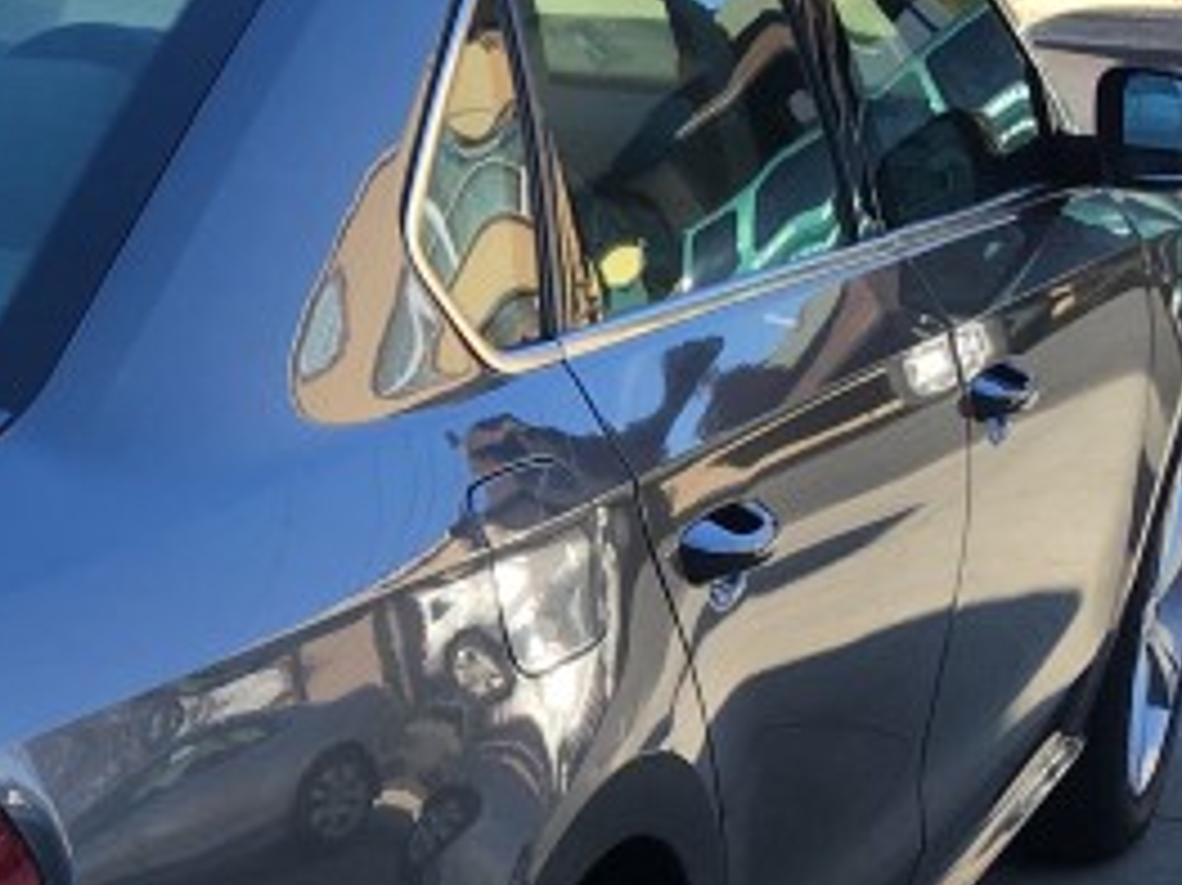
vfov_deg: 13.0
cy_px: 845
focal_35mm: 113
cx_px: -279
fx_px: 3857
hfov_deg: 16.6
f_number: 2.2
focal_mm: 4.15
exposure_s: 1/493
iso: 25
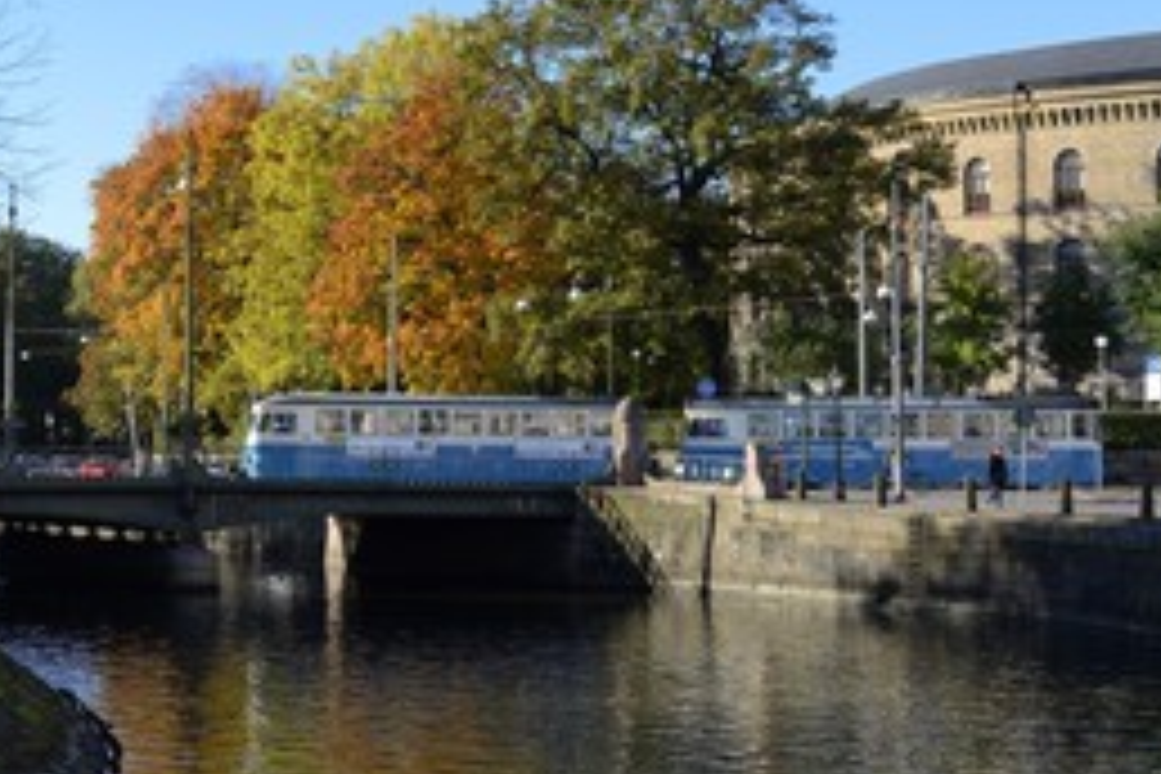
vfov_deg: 15.0
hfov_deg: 22.1
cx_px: 234
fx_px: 2935
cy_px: 356
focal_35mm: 91
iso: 200
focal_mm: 56
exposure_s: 1/400
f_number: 6.3
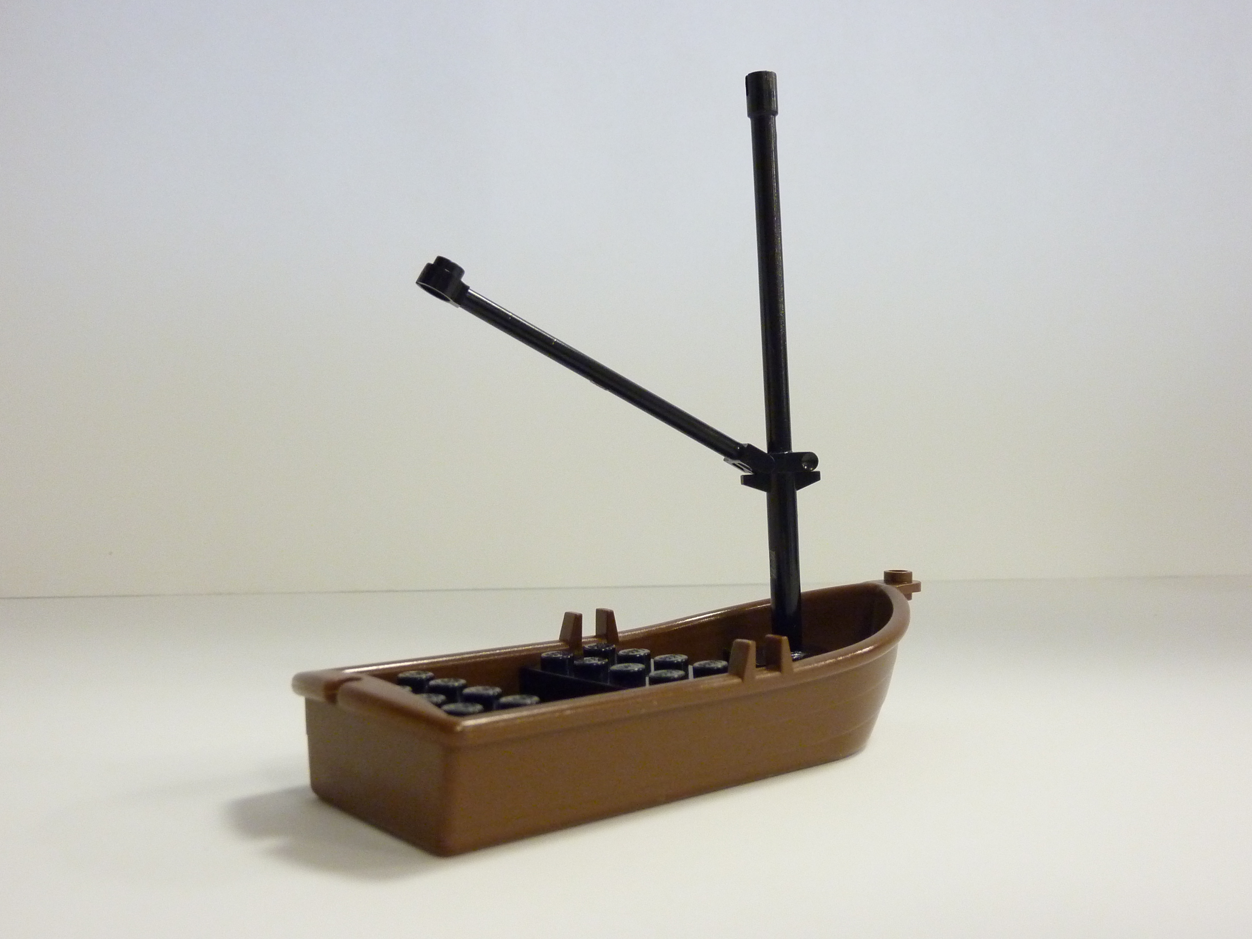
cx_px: 626
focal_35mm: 32
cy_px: 470
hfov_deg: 56.8
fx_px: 1157
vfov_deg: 44.2
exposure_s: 1/15
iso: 400
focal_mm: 5.3
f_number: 3.5
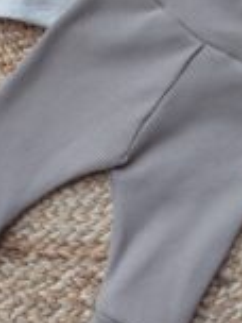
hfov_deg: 22.2
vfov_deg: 27.9
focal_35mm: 66
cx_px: 106
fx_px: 615
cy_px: 13
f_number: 1.8
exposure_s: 1/100
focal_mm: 5.23
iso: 50
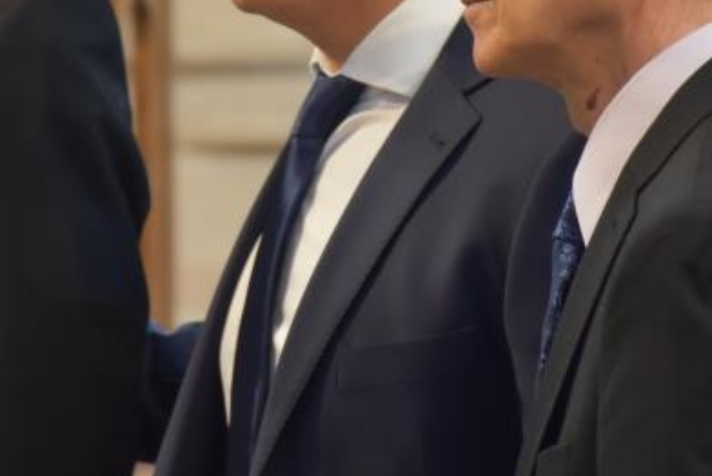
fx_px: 10846
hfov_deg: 3.8
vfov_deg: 2.5
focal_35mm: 548
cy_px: 63
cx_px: 203
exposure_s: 1/13
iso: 1250
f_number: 5.6
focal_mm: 140
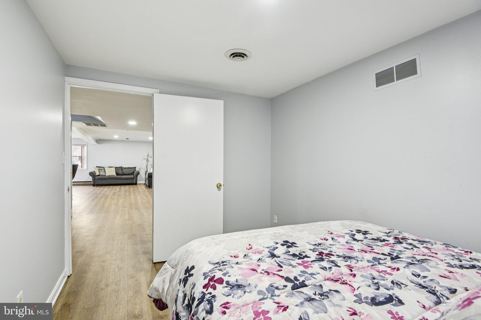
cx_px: 240
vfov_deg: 73.7
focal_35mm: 16
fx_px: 214
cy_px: 160
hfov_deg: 96.7
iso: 400
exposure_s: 1/6
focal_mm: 16
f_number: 8
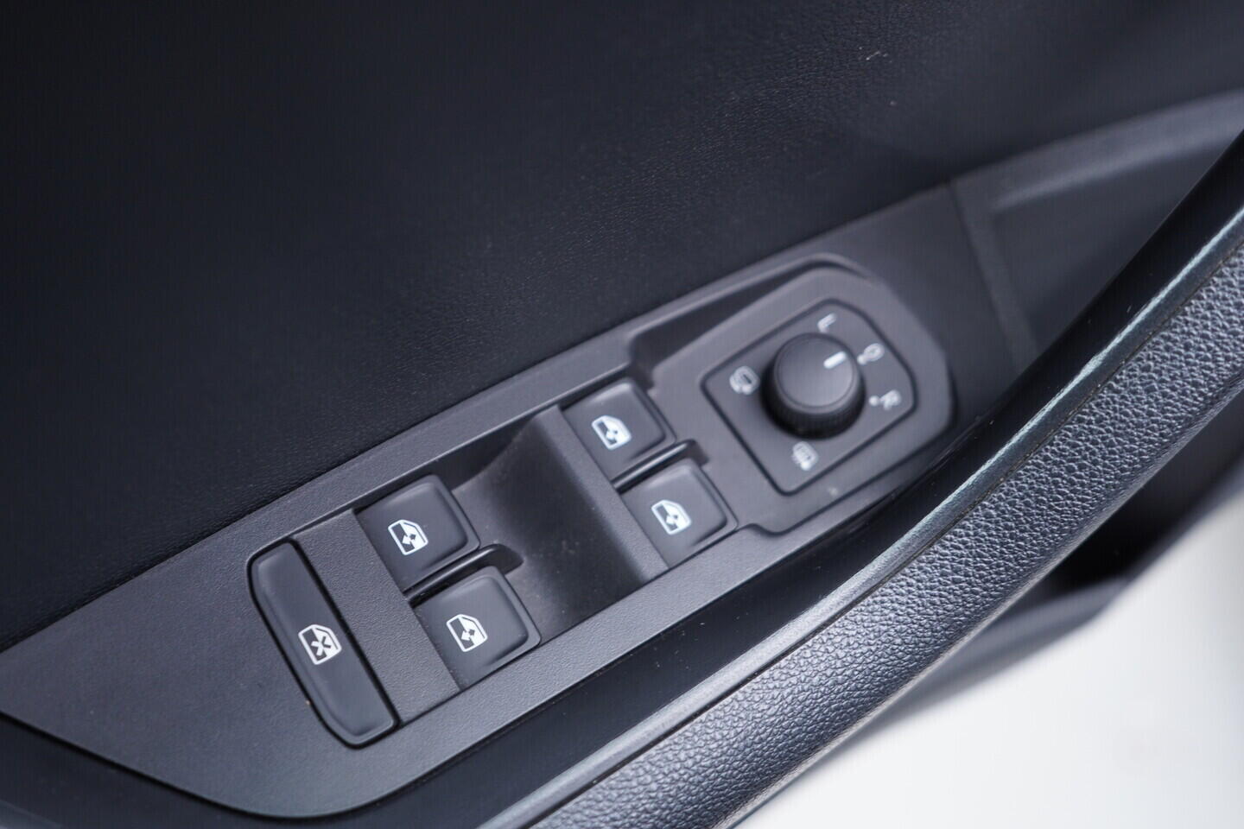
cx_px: 622
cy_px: 414
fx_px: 1244
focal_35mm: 36
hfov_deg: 53.1
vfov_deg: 36.9
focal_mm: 24
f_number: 2.8
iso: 400
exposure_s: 1/40
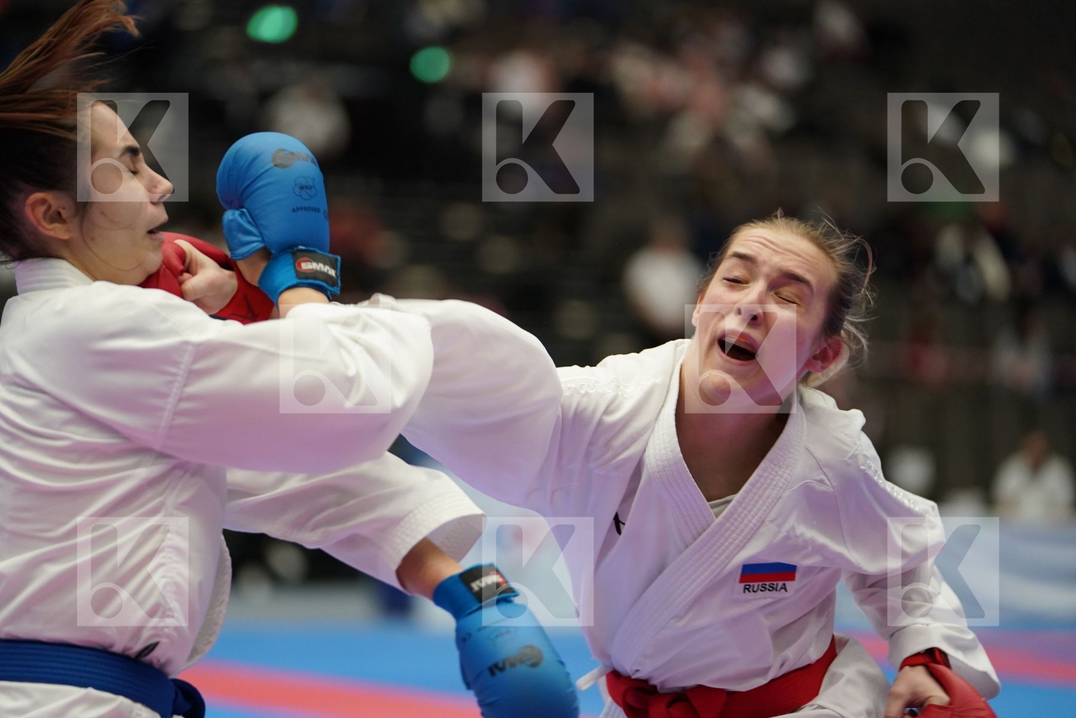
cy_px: 359
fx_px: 4124
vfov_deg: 9.9
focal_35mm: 138
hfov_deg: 14.9
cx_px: 538
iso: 2500
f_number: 2.8
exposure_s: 1/1000
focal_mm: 138
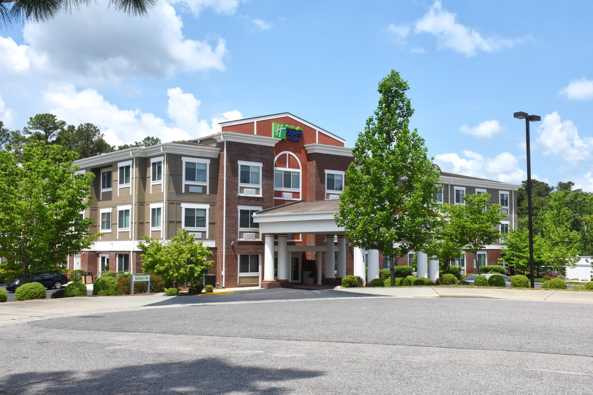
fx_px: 667
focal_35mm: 40
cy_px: 198
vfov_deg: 33.0
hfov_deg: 47.9
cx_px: 296
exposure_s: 1/800
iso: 800
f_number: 14
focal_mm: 27
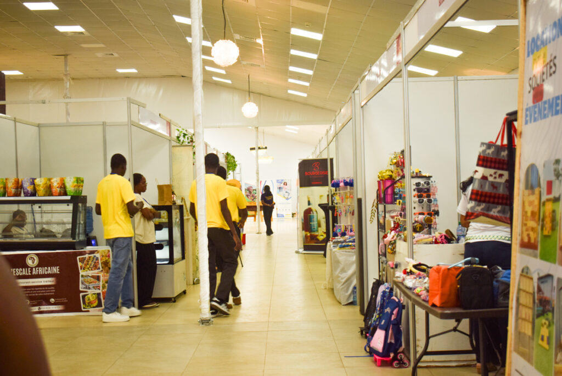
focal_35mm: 54
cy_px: 188
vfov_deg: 25.1
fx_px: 843
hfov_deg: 36.9
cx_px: 281
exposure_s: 1/100
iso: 200
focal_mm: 36
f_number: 4.8
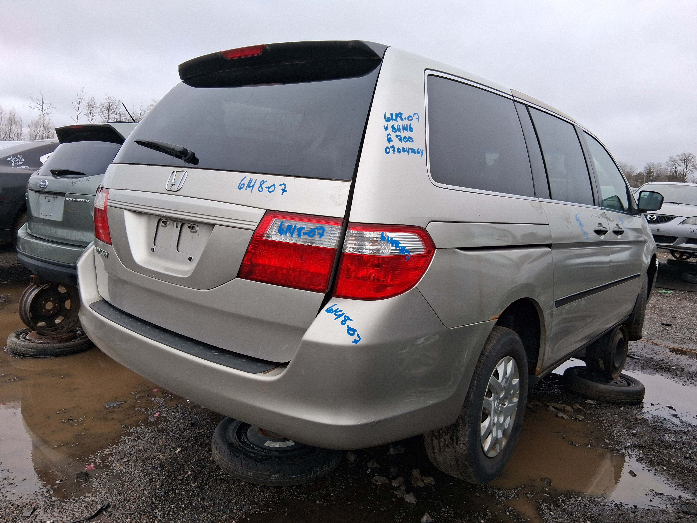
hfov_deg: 67.3
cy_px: 262
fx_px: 524
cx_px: 348
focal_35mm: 26
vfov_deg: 53.1
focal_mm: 3.98
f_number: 1.8
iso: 25
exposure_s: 1/100
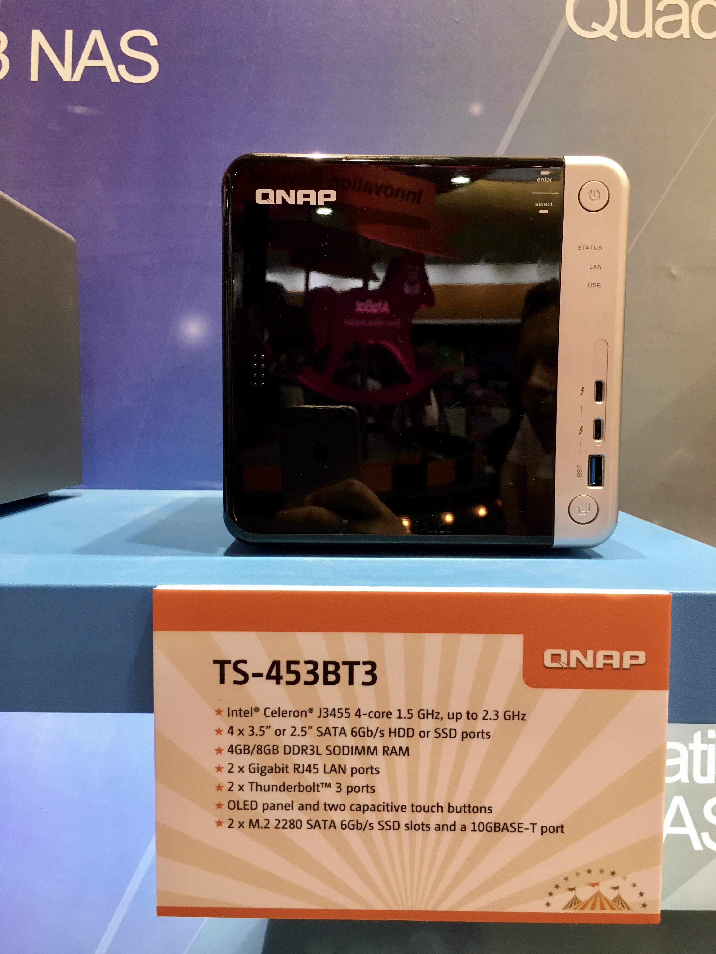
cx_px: 358
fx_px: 800
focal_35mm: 29
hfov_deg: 48.2
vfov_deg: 61.7
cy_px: 477
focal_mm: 4.15
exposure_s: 1/30
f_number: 2.2
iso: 40
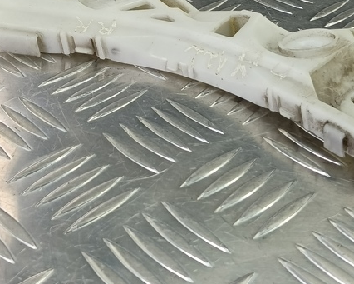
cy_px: 42
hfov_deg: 34.7
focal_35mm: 54
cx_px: 169
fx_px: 566
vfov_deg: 27.3
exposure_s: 1/50
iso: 99
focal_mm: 4.11
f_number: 1.6
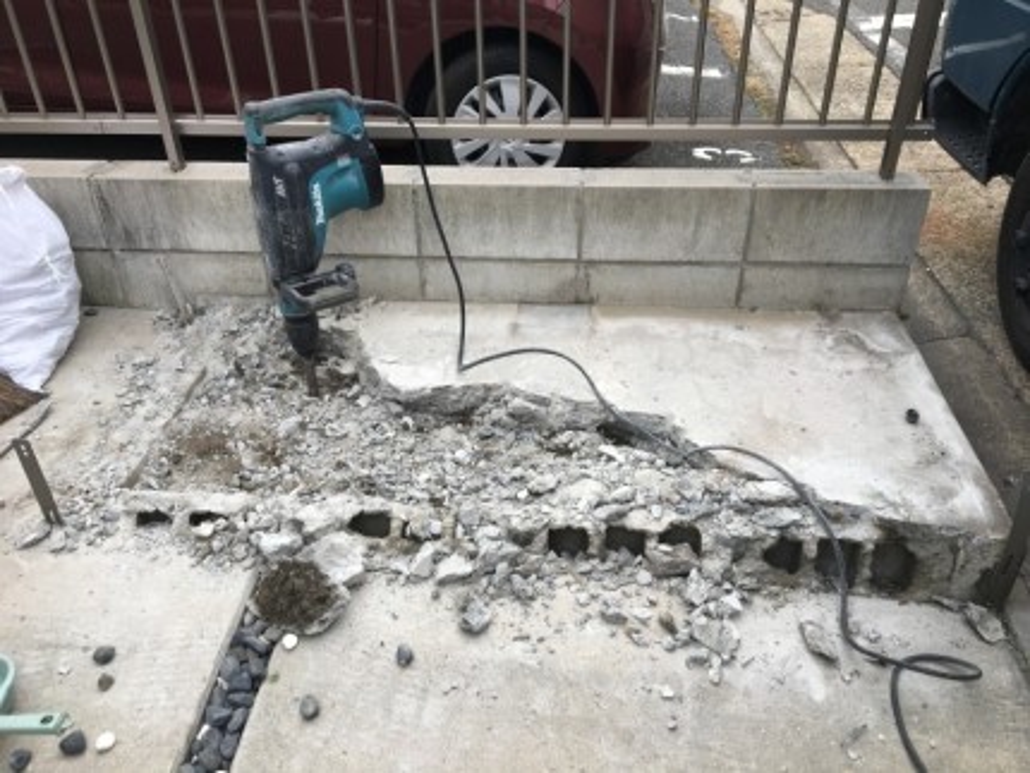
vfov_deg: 48.3
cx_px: 515
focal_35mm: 29
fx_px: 863
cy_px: 386
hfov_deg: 61.6
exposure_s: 1/165
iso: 25
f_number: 2.2
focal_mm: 4.15
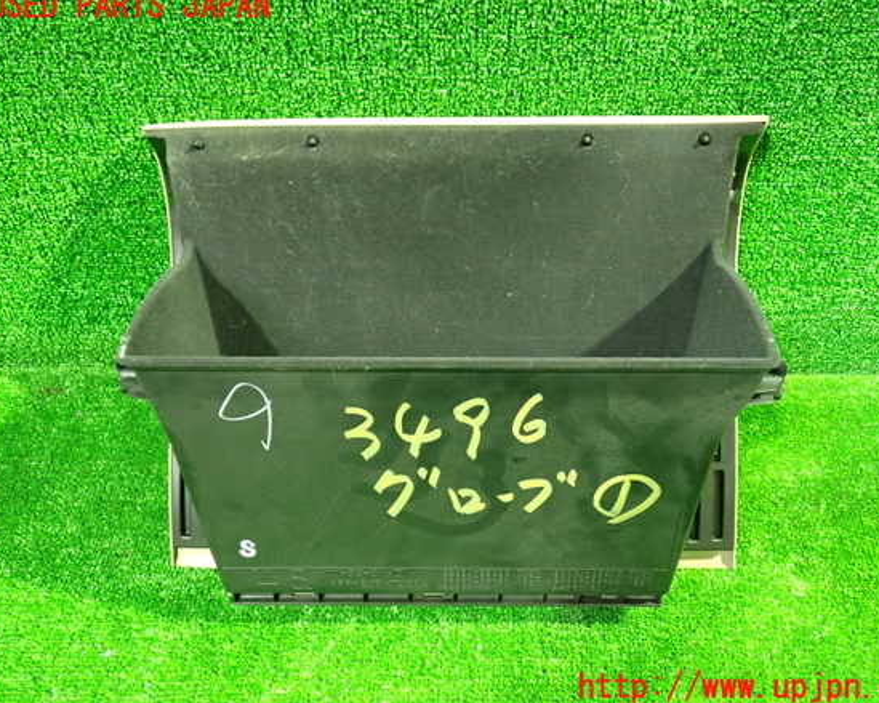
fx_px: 832
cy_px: 347
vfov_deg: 45.8
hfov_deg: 55.6
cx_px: 460
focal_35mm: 32
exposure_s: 1/8
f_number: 2.3
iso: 800
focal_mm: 5.4
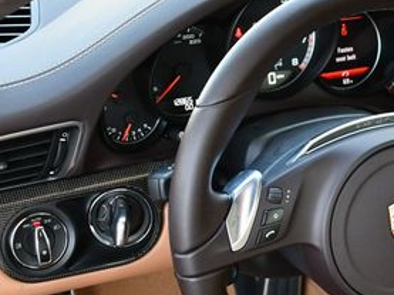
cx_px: 432
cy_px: 181
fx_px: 1114
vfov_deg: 15.0
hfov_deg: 19.2
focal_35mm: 98
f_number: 3.8
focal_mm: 22
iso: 800
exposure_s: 1/200
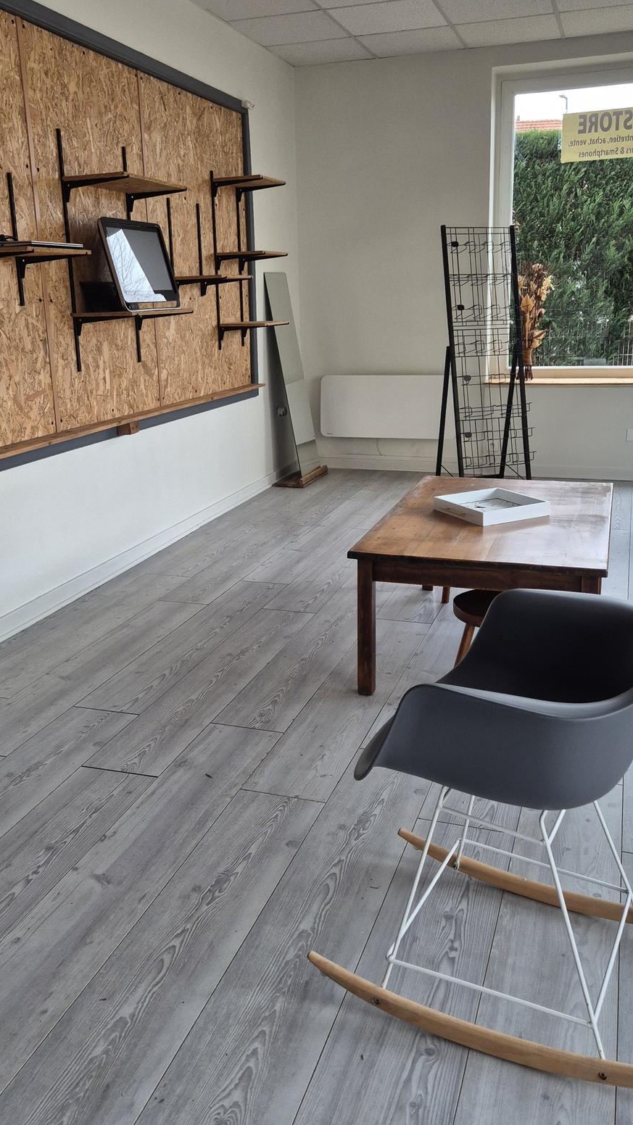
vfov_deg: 62.5
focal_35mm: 31
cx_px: 329
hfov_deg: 37.8
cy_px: 507
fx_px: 925
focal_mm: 5.4
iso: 160
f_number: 1.8
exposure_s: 1/100
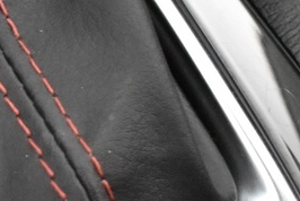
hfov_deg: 9.2
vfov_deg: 6.2
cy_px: -161
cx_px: -126
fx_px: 1827
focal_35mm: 219
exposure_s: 1/15
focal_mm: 24
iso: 3200
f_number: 4
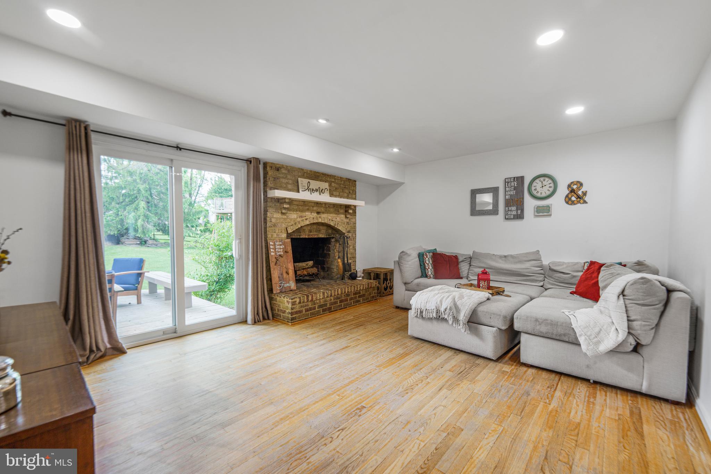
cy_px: 237
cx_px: 356
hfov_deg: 104.2
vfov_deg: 81.2
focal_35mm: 14
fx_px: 277
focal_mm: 14
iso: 400
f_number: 7.1
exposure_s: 1/50
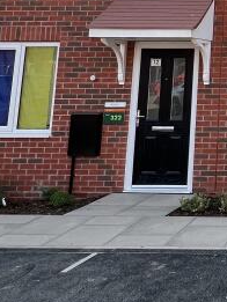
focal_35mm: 51
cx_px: 364
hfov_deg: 22.2
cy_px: 1
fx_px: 446
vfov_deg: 34.2
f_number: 1.8
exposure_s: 1/413
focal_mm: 1.57
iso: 32
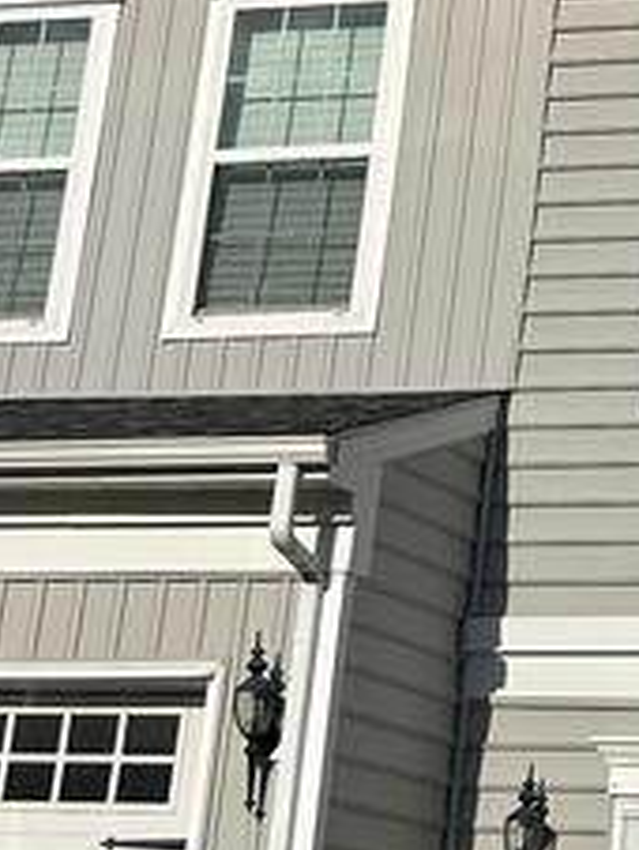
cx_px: 1007
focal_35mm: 124
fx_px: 3046
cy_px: -79
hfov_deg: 11.4
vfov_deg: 15.5
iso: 50
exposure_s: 1/14286
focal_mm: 5.7
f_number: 1.5
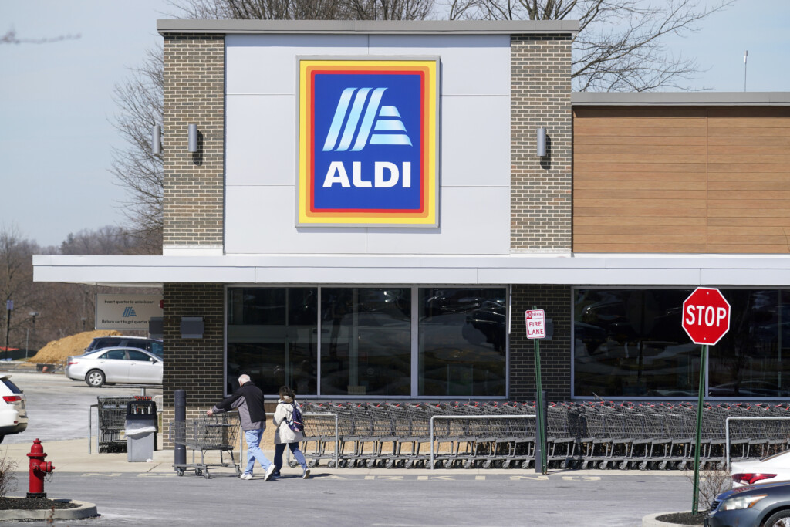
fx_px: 4740
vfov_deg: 6.4
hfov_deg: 9.5
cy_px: 264
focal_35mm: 216
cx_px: 395
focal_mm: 216
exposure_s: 1/640
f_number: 7.1
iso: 160
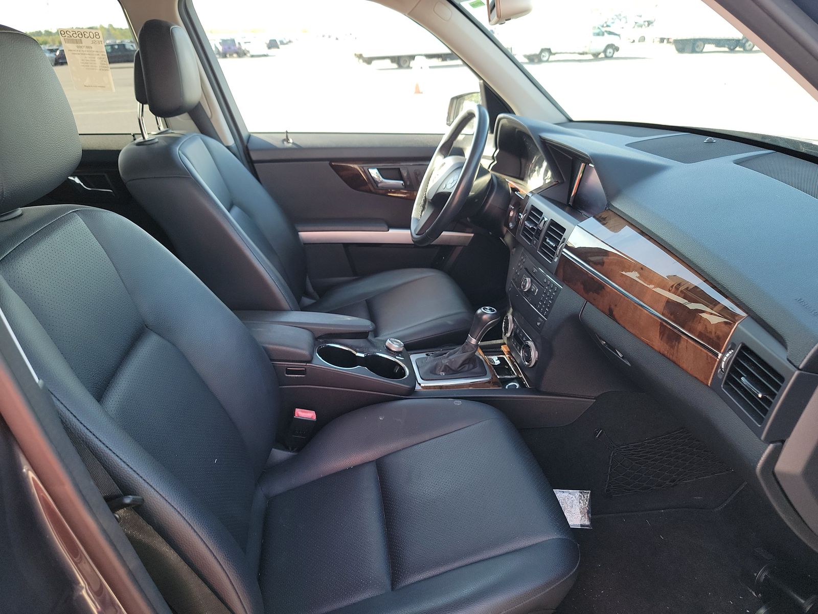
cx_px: 409
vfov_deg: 56.8
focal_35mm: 24
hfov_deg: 71.6
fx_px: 567
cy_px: 307
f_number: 1.8
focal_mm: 6.7
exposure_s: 1/59
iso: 65
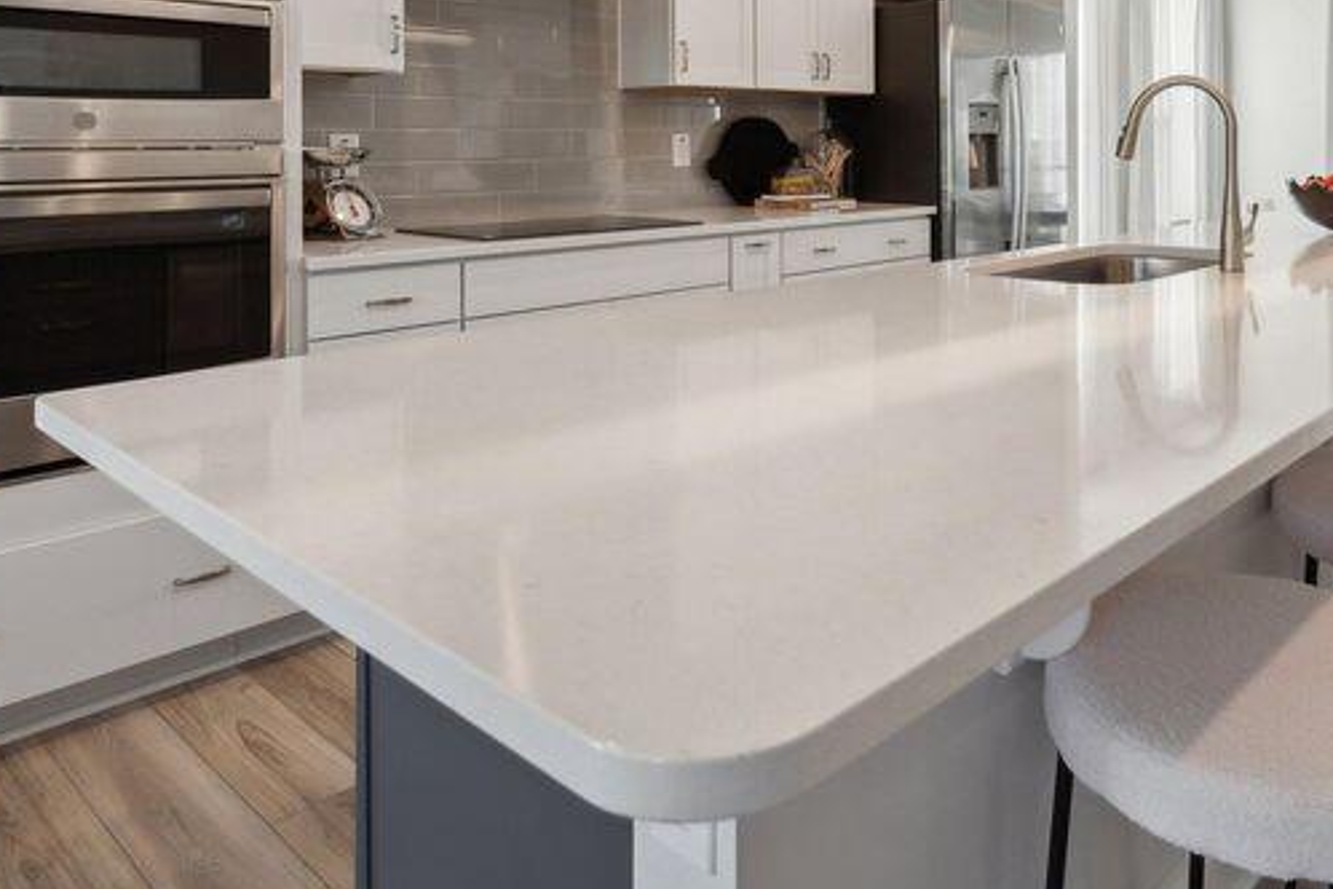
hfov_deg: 65.3
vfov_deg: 45.8
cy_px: 193
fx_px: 1000
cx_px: 905
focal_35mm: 27
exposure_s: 1/60
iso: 320
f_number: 7.1
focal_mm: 14
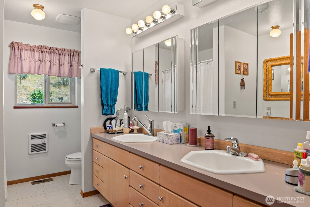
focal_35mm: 24
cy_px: 104
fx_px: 207
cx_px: 155
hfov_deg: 73.7
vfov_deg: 53.2
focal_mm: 24
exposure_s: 1/5
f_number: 6.3
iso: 400
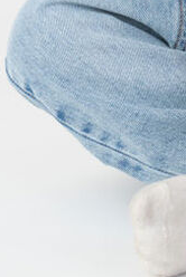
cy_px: -261
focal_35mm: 344
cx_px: 369
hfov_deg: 4.0
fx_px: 2658
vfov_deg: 5.9
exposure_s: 1/160
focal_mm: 56
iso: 160
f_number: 8
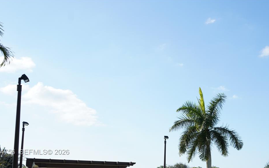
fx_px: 359
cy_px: 152
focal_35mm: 49
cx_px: 210
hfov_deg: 39.6
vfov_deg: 25.5
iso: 100
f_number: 5.6
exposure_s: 1/400
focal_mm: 28
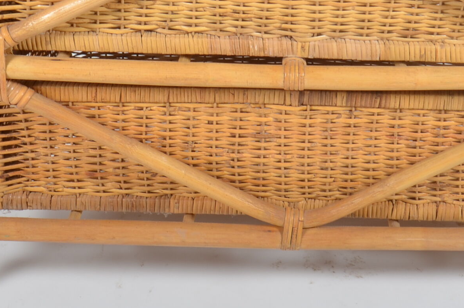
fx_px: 908
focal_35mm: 71
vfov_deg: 17.9
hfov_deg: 28.5
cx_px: 304
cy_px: -97
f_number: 11
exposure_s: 1/125
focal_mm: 15
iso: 100
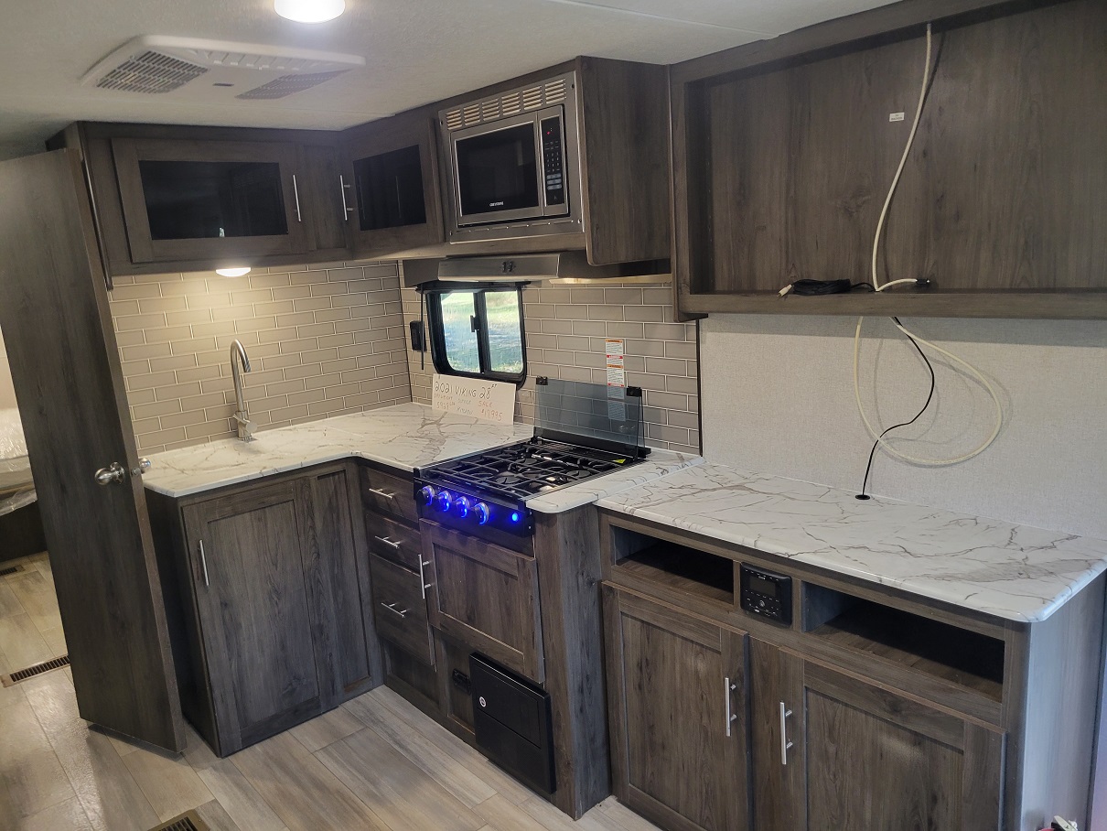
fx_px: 832
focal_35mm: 26
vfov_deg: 53.1
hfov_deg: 67.3
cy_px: 416
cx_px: 554
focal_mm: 5.4
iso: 250
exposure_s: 1/40
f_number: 1.8
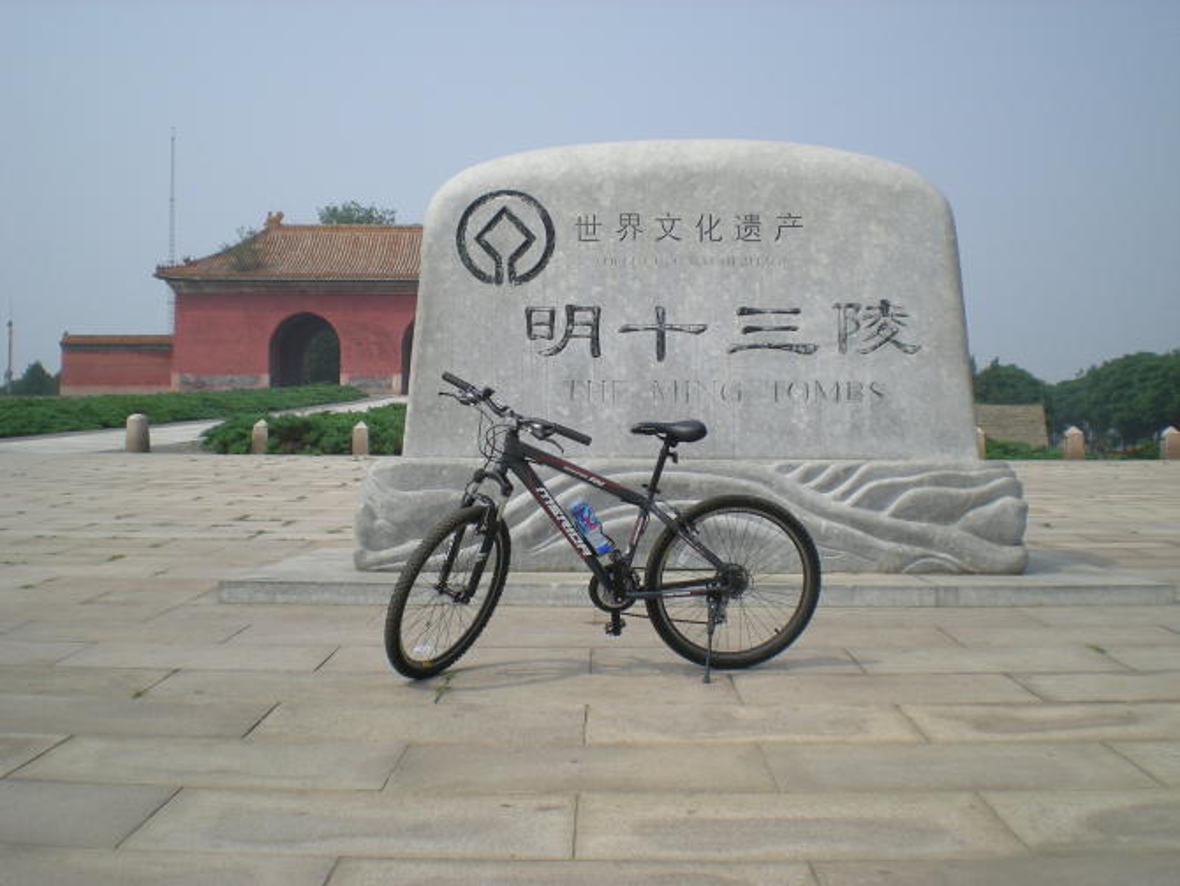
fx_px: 1296
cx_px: 590
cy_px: 443
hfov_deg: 49.0
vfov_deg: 37.7
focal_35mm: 38
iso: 50
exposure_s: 1/413
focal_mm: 6.3
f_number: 4.6
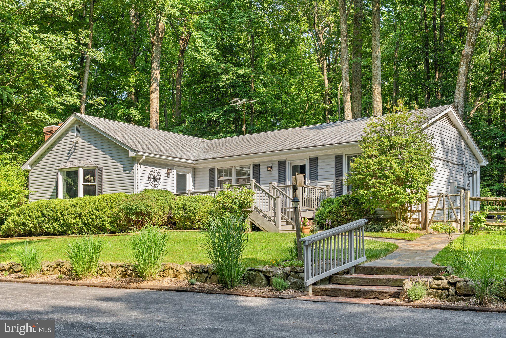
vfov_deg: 33.4
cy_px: 169
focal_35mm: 40
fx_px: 562
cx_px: 253
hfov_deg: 48.5
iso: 500
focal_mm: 40
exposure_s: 1/500
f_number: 8
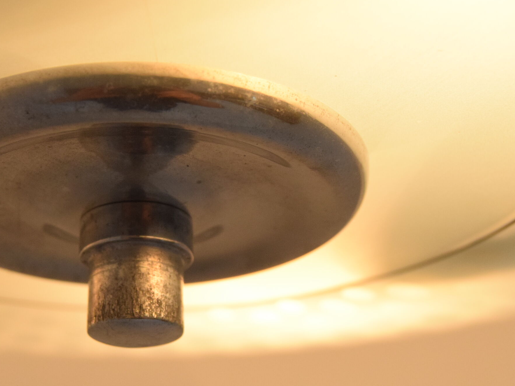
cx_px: 138
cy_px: 252
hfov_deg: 24.8
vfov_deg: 18.9
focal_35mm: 78
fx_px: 1160
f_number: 6.3
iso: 1600
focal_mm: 32
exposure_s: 1/160
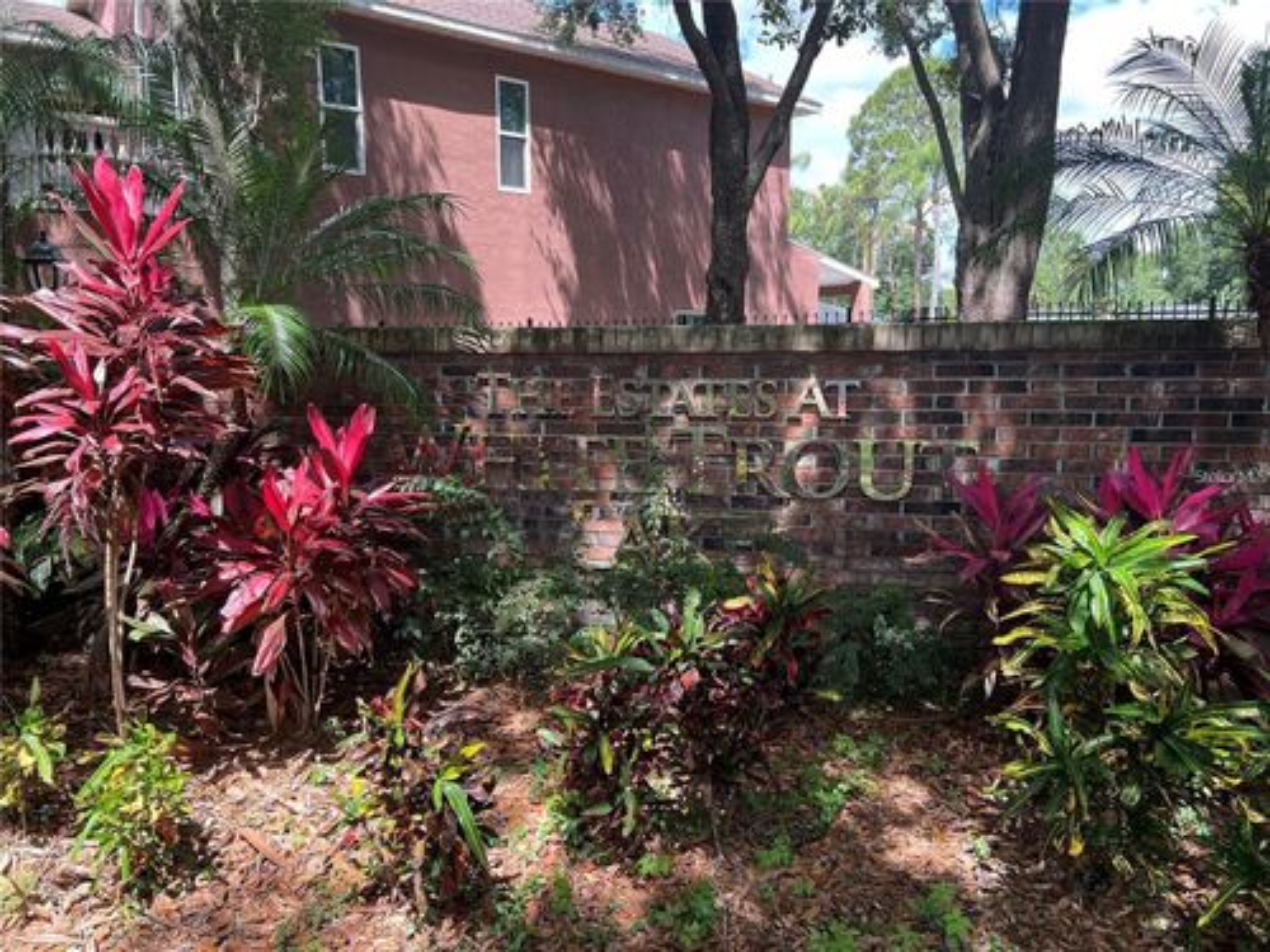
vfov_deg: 53.1
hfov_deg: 67.3
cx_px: 635
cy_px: 476
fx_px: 954
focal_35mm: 26
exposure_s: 1/513
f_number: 1.5
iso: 50
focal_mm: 5.7
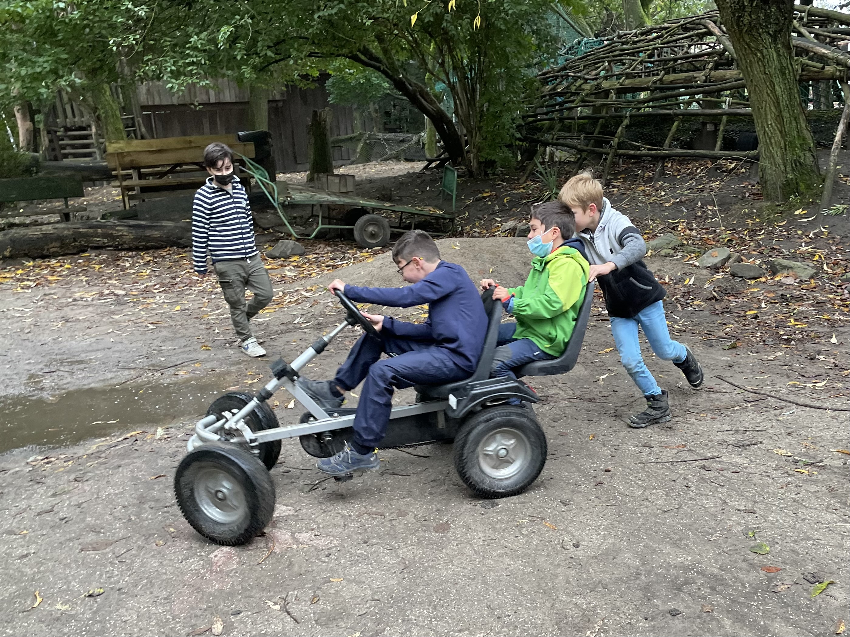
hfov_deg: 67.3
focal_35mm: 26
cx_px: 425
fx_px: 638
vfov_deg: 53.1
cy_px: 318
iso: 125
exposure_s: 1/115
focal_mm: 4.2
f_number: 1.6
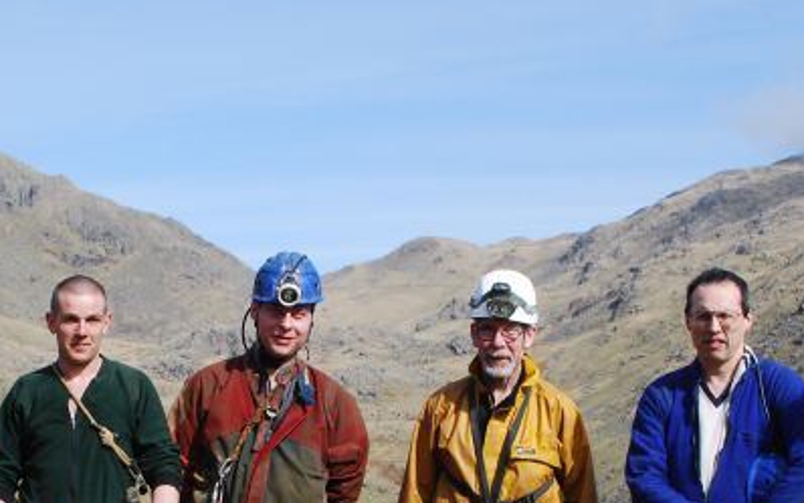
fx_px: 1753
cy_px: 489
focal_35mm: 80
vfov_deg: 16.0
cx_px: 275
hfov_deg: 25.7
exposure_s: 1/160
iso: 200
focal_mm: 26
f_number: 9
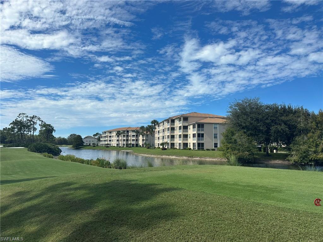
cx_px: 162
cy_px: 121
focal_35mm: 24
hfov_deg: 71.6
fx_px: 224
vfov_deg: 56.8
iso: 80
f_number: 1.78
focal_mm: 6.86
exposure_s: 1/7042
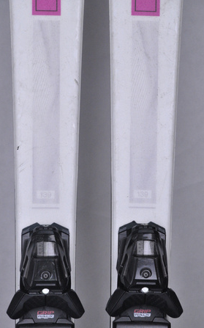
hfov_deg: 8.1
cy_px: 164
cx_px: 95
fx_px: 1438
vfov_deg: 13.0
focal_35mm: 162
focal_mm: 105
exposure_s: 1/125
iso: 3200
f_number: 9.5
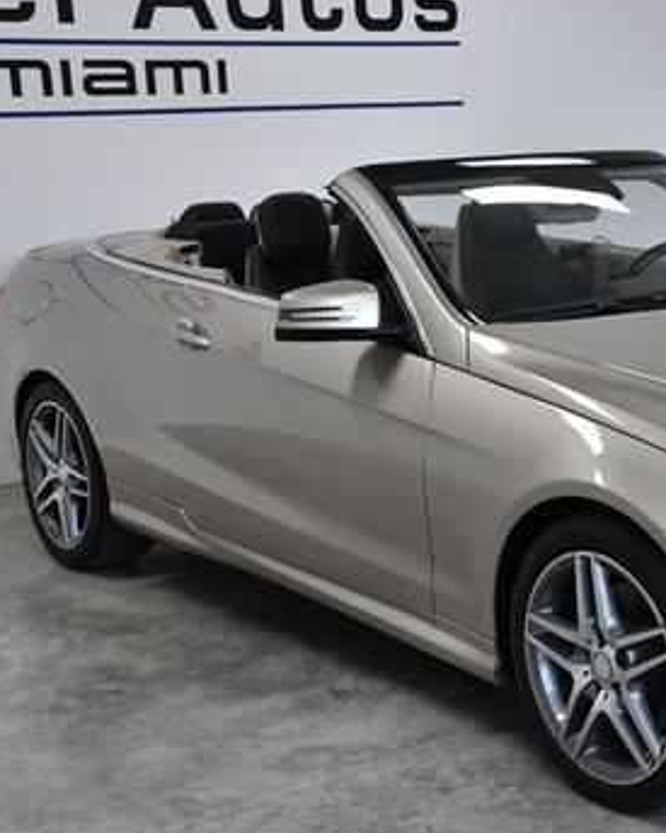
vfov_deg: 27.9
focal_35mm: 68
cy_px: 450
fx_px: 1676
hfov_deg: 21.7
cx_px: 649
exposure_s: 1/400
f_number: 10
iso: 2500
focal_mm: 26
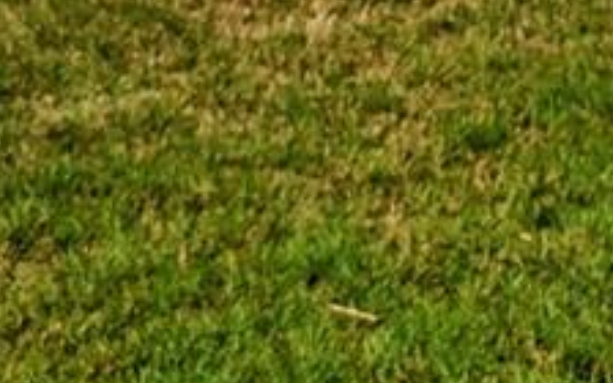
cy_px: -963
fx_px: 2556
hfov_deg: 13.1
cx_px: 859
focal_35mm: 153
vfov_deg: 7.1
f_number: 1.8
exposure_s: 1/840
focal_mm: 4
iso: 25
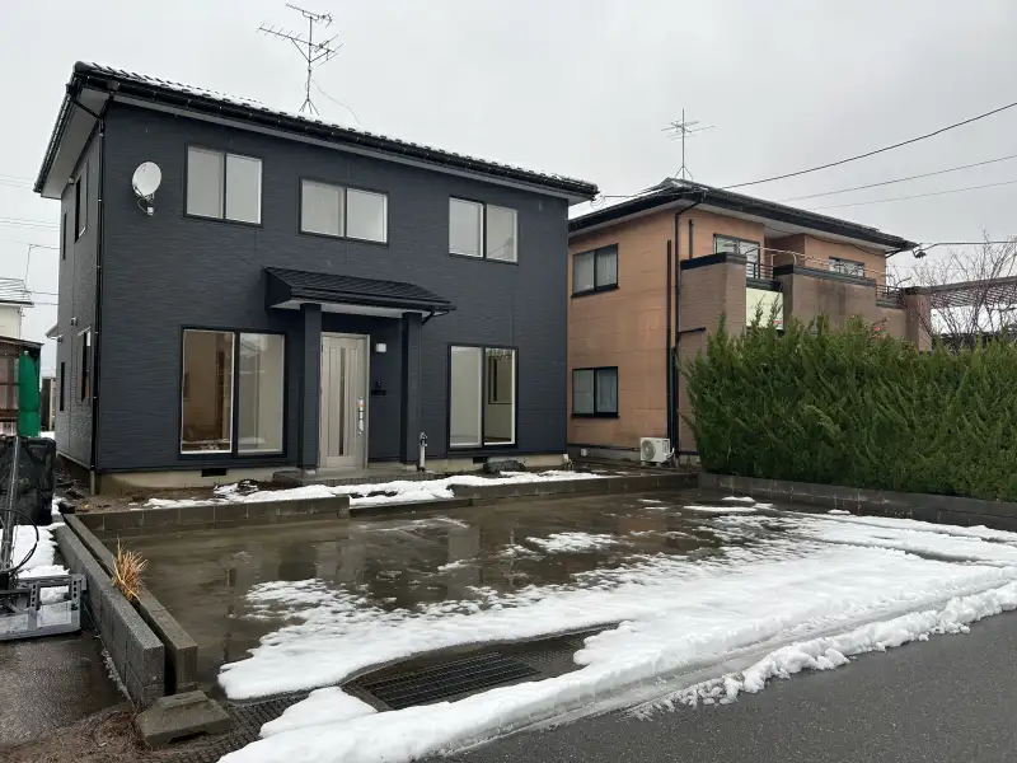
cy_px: 382
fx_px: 764
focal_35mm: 26
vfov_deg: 53.1
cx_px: 508
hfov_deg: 67.3
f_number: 1.5
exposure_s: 1/513
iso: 50
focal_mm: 5.7
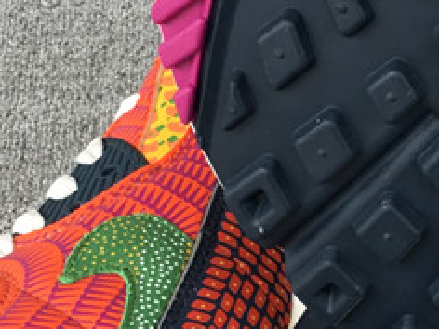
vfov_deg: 12.5
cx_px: 484
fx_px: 1496
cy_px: 285
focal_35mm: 118
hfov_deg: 16.2
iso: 32
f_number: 2.4
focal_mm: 3.3
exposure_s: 1/100
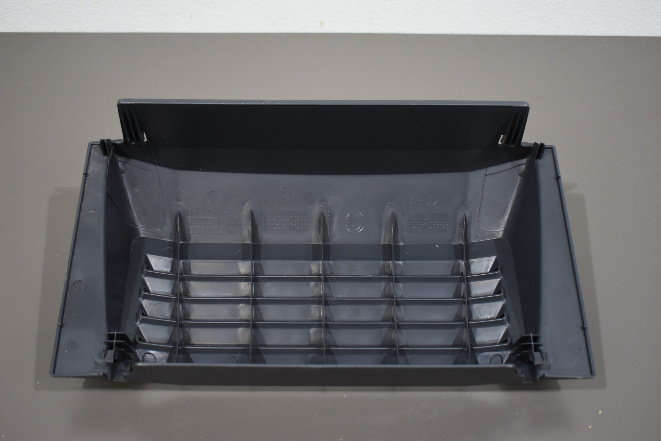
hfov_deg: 45.0
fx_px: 799
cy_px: 220
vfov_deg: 30.9
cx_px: 330
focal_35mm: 44
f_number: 4.2
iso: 1000
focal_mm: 29
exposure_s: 1/125
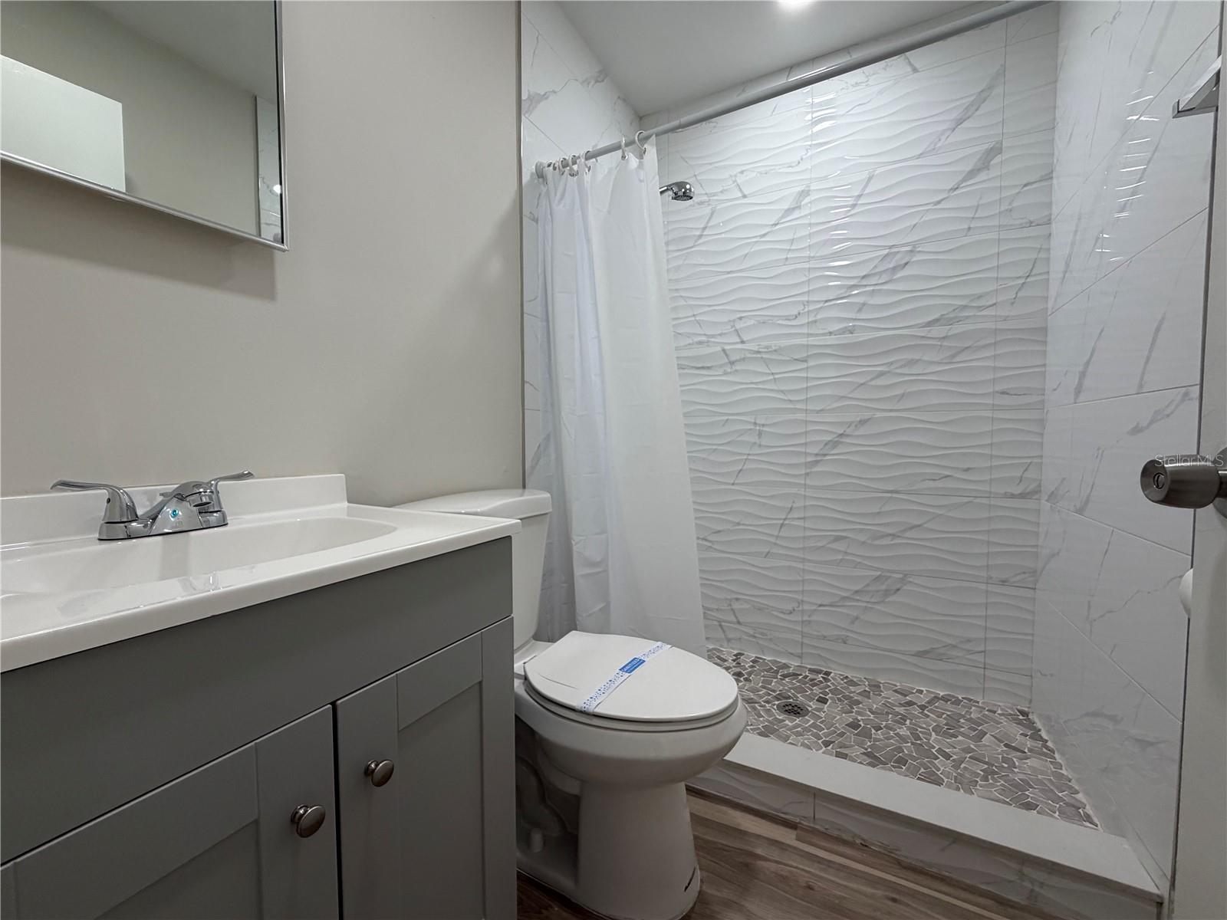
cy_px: 460
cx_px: 614
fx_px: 496
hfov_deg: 102.1
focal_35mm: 14
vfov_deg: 85.7
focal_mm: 2.22
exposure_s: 1/120
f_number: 2.2
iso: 200
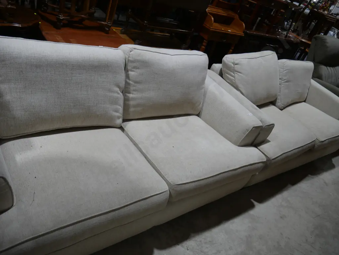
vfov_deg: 49.8
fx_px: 274
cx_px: 170
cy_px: 128
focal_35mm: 28
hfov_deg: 63.4
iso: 200
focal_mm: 14
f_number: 3.5
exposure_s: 1/125
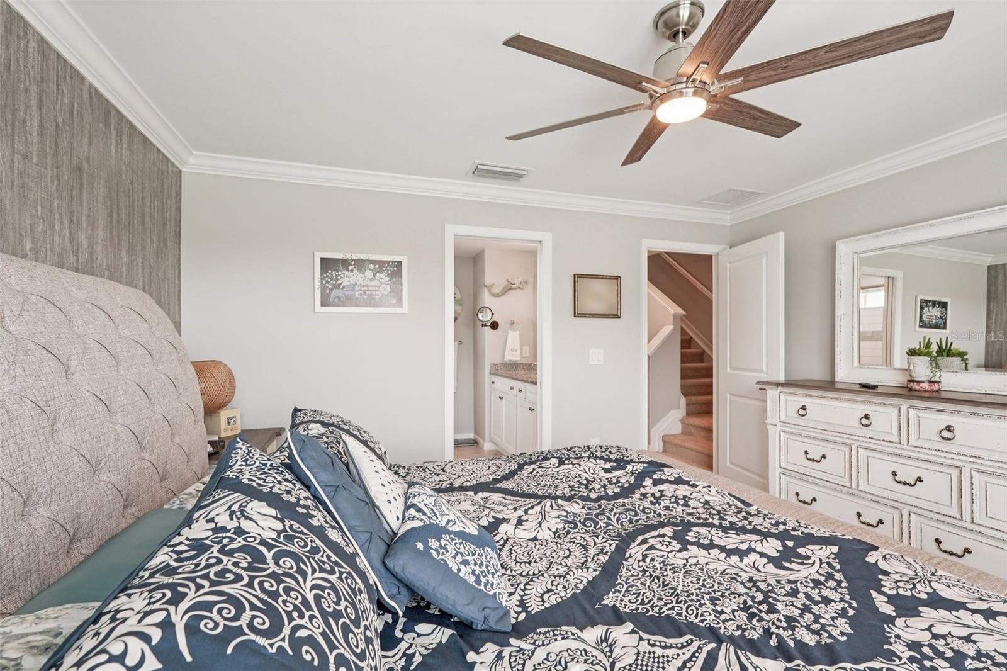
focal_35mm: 16
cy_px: 336
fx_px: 447
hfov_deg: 96.7
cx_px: 504
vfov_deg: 73.7
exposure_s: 1/30
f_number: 8
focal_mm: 16
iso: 400
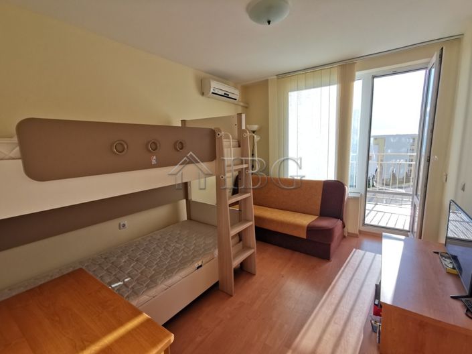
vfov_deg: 78.1
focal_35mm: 16
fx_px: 218
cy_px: 177
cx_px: 236
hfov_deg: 94.5
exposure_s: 1/156
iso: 50
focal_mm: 2.35
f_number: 2.2
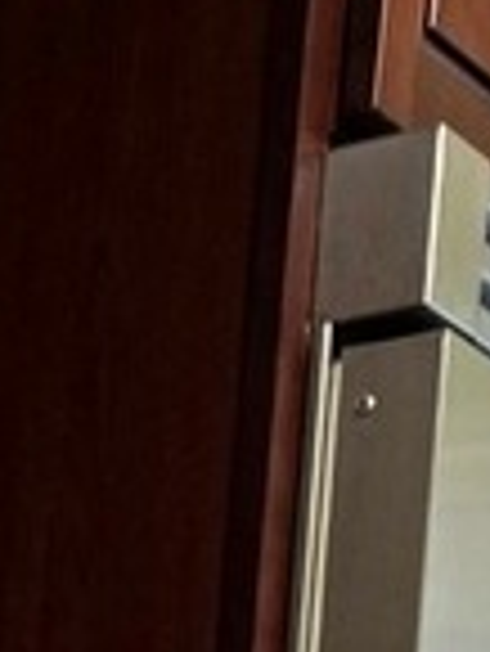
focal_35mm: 171
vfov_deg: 9.4
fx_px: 3223
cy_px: 1862
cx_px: -670
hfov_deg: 8.1
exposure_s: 1/60
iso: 640
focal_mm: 5.4
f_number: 1.8
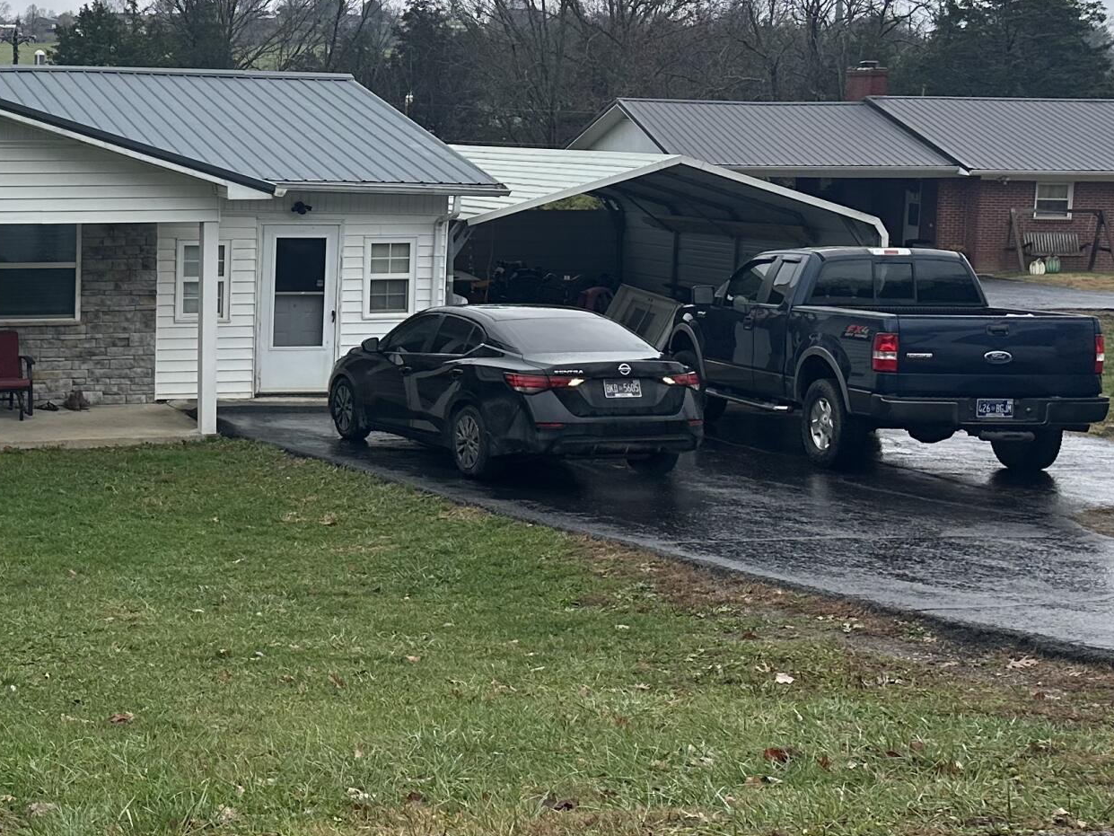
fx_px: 1867
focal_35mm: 58
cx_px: -29
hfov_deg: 30.6
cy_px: 287
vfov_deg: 25.1
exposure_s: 1/1412
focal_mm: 6.86
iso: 80
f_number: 1.78
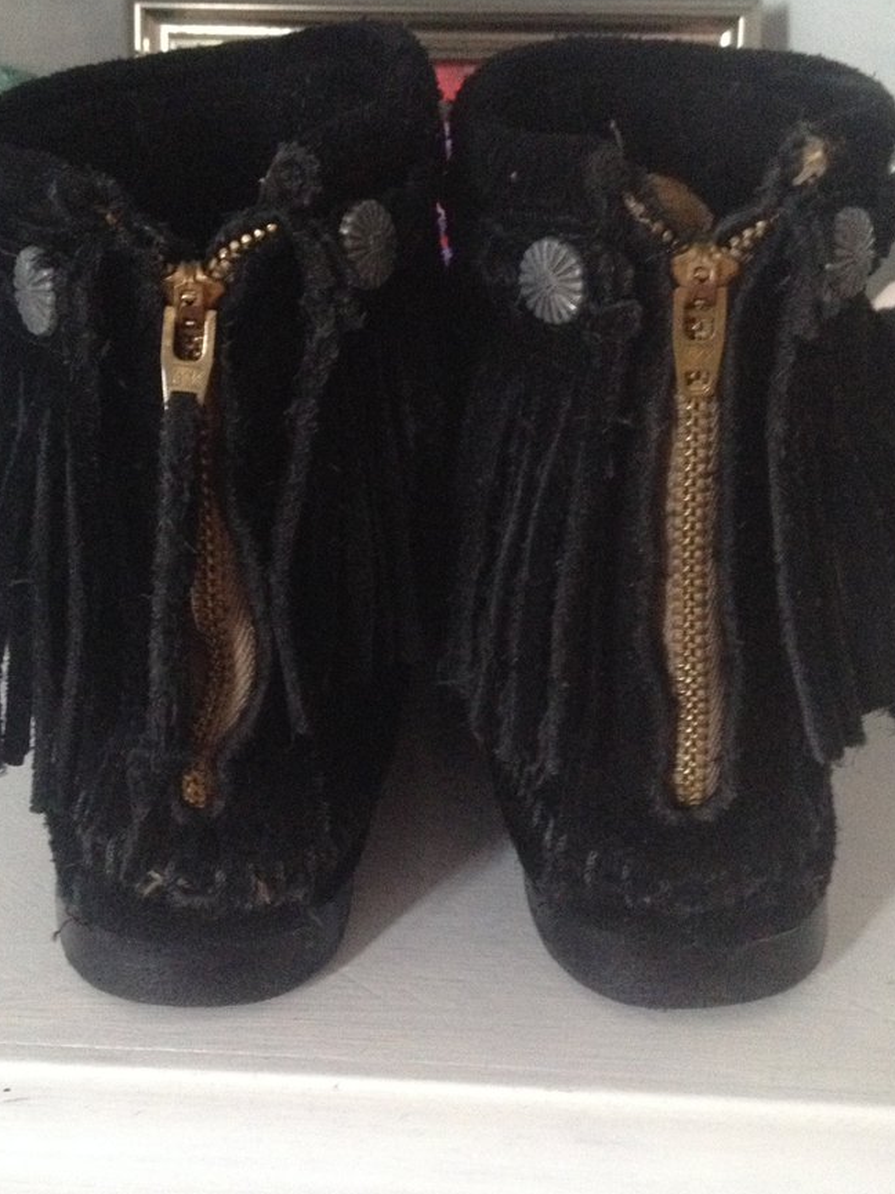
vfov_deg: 35.5
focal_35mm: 54
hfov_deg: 27.0
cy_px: 599
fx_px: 1862
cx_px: 409
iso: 500
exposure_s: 1/15
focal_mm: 4.28
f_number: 2.4
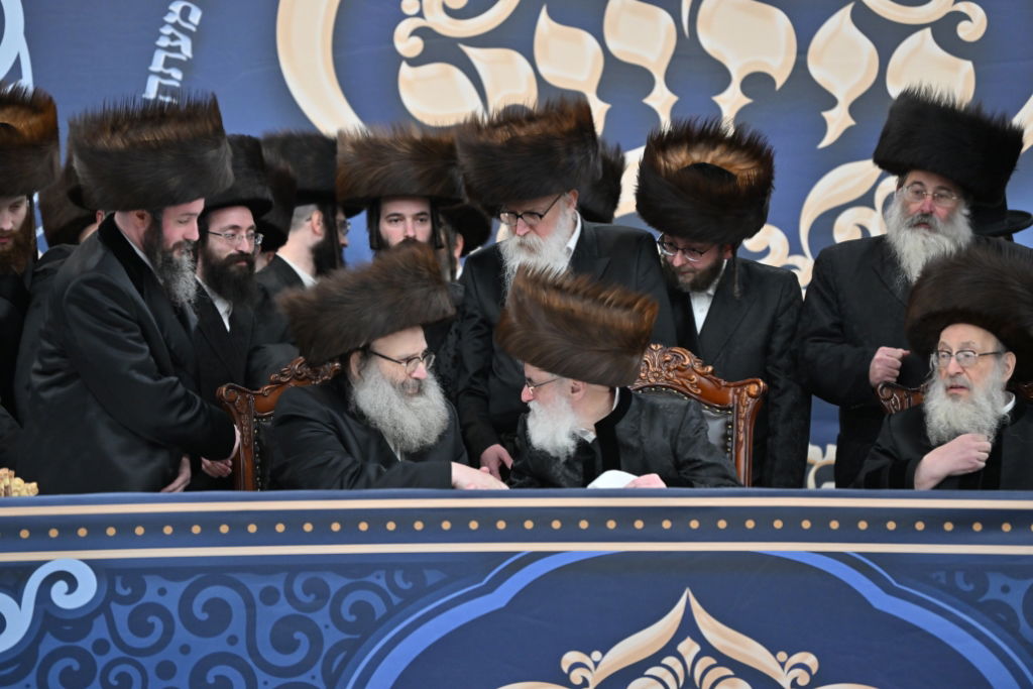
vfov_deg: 6.9
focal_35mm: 200
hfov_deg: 10.3
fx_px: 5739
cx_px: 516
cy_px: 344
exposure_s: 1/320
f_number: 2.8
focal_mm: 200
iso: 1000
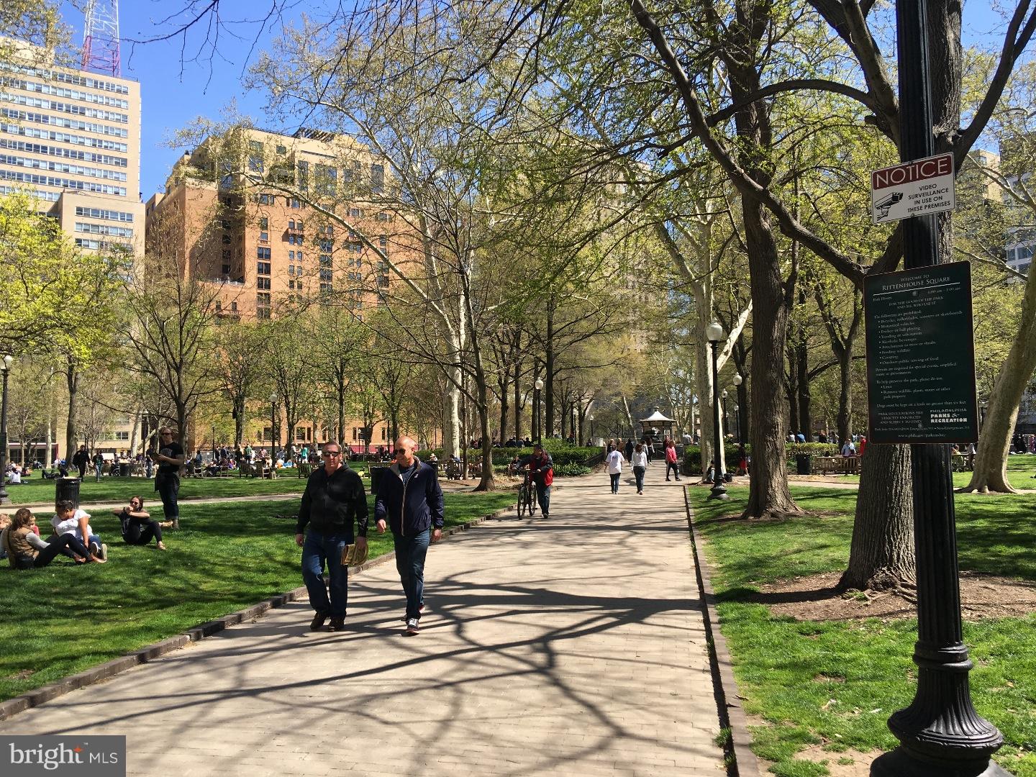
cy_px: 388
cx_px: 518
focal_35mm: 29
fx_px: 868
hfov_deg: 61.7
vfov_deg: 48.2
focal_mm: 4.15
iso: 25
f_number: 2.2
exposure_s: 1/769
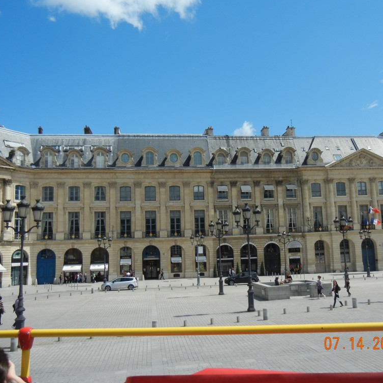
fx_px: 451
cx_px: 224
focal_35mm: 36
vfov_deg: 46.0
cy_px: 189
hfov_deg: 45.9
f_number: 7
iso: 160
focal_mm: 5.4
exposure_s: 1/493
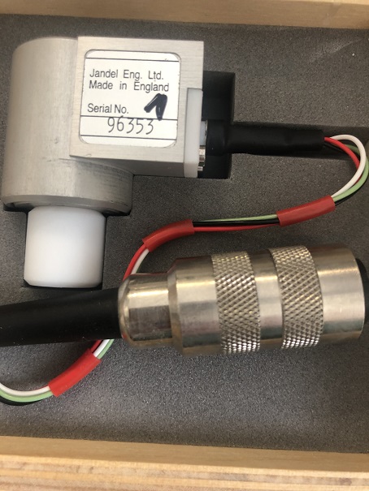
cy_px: 246
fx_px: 398
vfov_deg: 63.4
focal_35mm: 28
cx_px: 184
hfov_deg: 49.8
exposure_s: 1/17
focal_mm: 3.99
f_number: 1.8
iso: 50
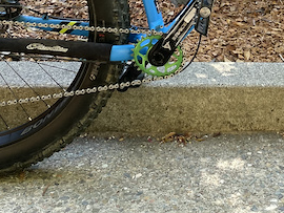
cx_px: 222
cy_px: -68
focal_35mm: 77
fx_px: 632
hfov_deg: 24.9
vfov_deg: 17.9
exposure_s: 1/121
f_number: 1.6
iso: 40
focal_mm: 4.2
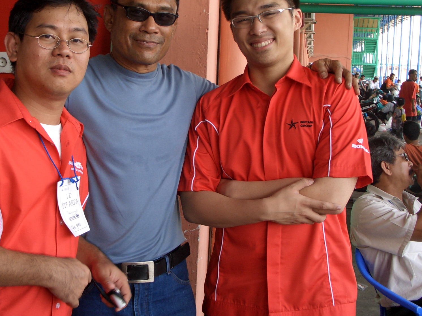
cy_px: 134
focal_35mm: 51
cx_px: 149
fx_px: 622
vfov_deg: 28.5
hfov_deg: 37.2
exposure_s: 1/125
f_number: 2.8
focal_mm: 7.1
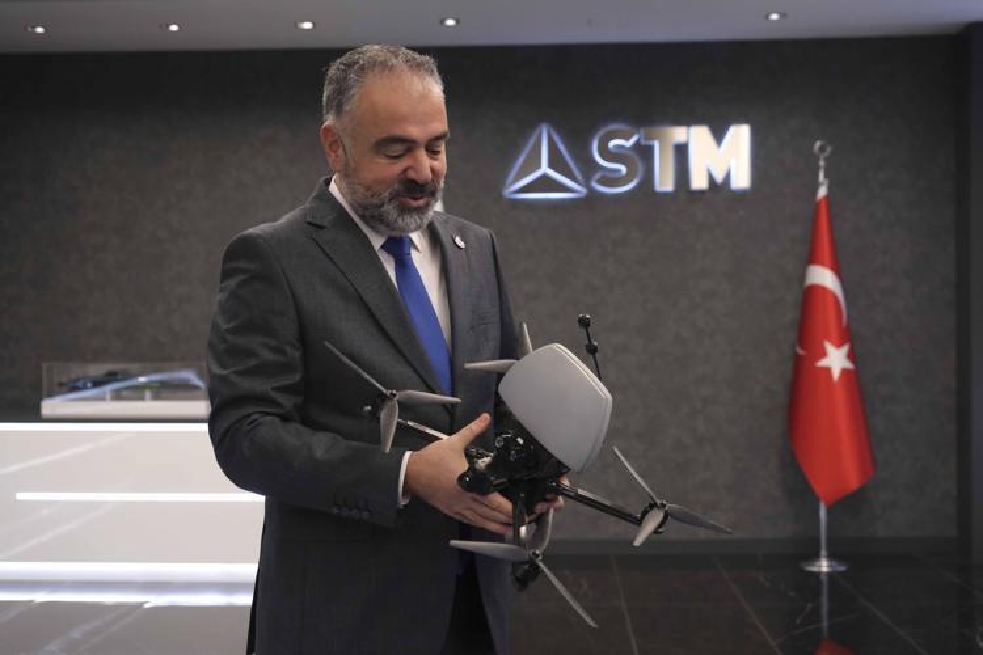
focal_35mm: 51
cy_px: 328
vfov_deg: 26.5
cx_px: 492
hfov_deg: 38.9
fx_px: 1392
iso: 3200
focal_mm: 34.2
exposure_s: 1/320
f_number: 3.6
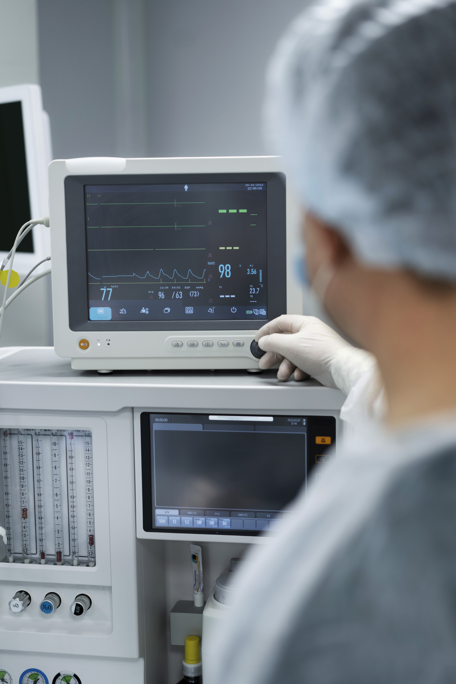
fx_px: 1045
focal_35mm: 55
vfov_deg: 36.2
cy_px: 342
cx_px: 228
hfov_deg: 24.6
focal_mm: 55
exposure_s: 1/160
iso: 125
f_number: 2.5
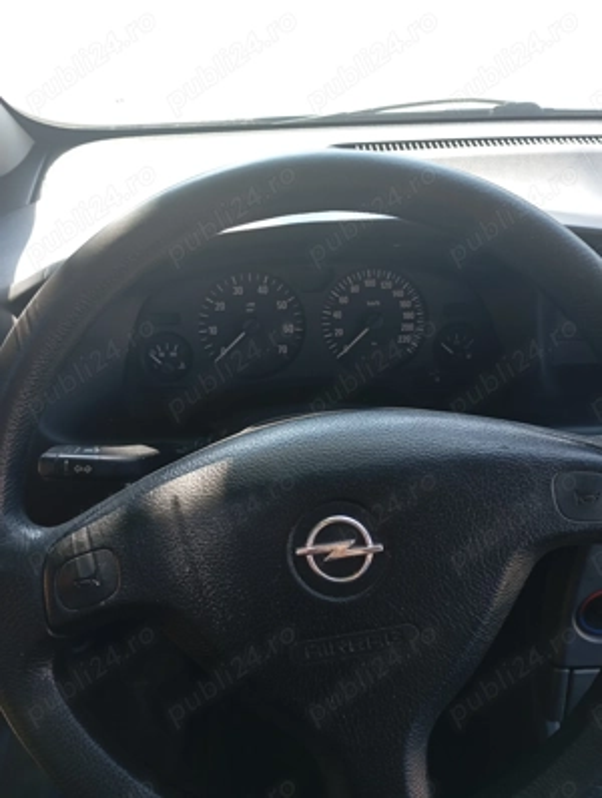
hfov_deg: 49.9
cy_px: 399
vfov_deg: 63.4
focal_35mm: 28
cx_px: 301
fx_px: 647
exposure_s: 1/50
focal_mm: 4.27
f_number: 1.8
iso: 105
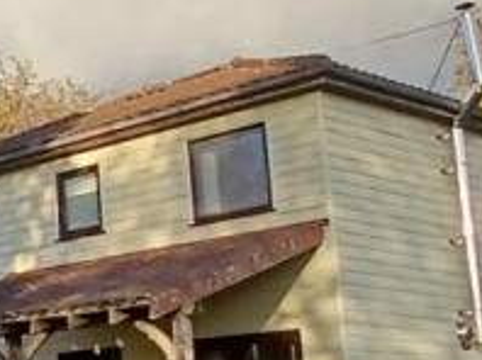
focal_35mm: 88
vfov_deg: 16.7
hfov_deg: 19.3
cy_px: 195
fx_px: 1224
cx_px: -253
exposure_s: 1/666
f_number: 2.2
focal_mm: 1.4
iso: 50
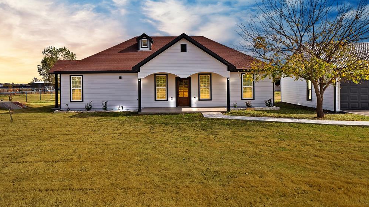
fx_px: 254
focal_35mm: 26
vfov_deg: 44.2
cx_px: 183
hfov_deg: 71.9
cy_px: 85
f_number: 4
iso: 640
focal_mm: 24
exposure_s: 1/1600
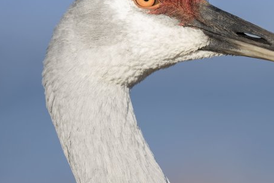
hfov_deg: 2.0
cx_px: 213
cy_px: 64
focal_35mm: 1047
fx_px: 7974
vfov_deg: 1.3
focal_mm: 600
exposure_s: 1/2000
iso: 1000
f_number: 8
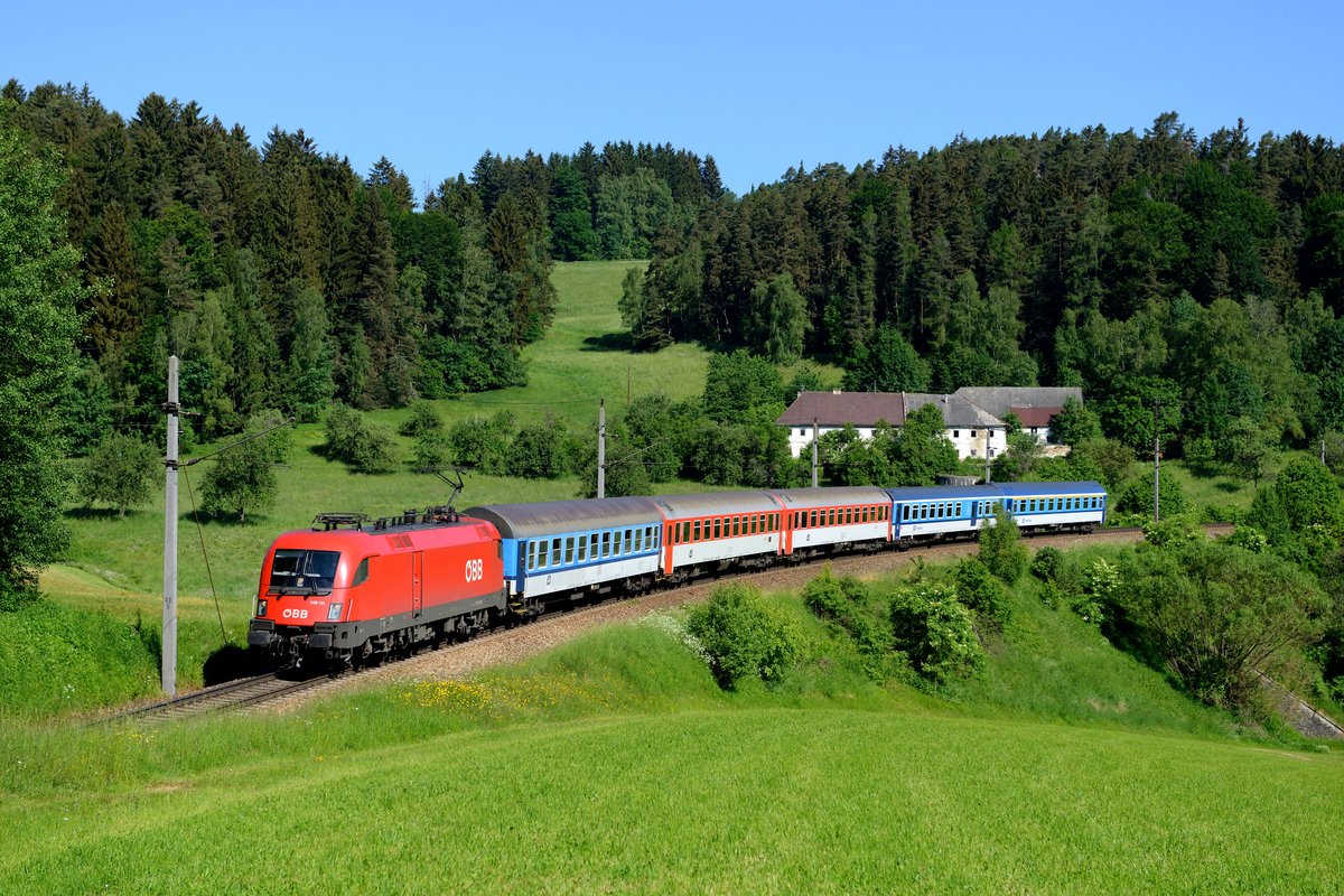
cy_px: 448
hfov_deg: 32.4
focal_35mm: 62
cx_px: 672
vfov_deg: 21.9
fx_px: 2314
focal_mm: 62
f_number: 5.6
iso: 250
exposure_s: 1/1600
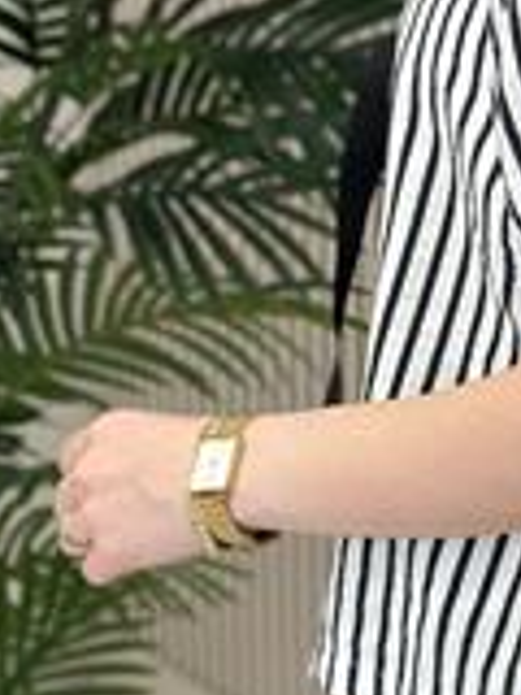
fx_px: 3211
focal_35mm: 160
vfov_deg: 12.3
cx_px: 747
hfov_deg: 9.1
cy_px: 98
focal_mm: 6.86
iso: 80
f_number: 1.78
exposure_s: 1/297
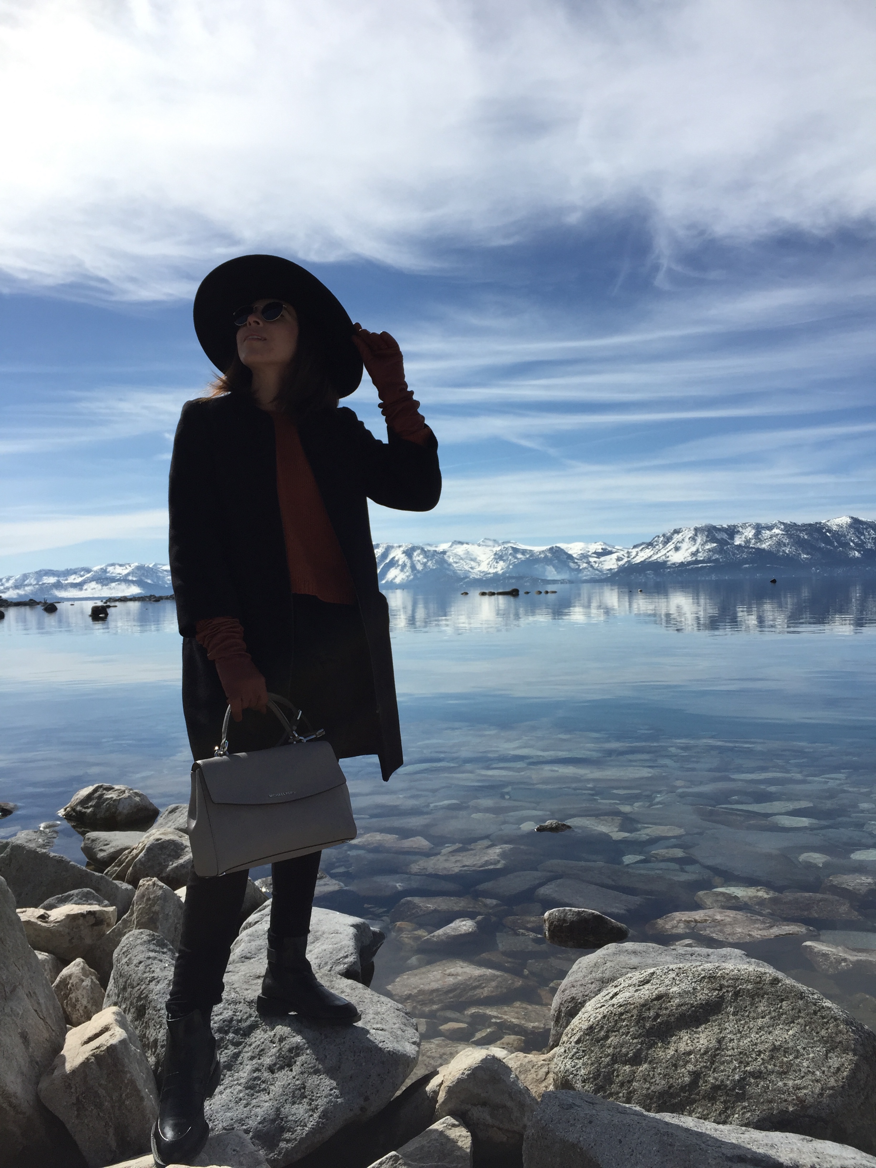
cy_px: 584
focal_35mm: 29
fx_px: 979
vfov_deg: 61.7
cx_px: 438
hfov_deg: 48.2
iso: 32
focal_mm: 4.15
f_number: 2.2
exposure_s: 1/3049
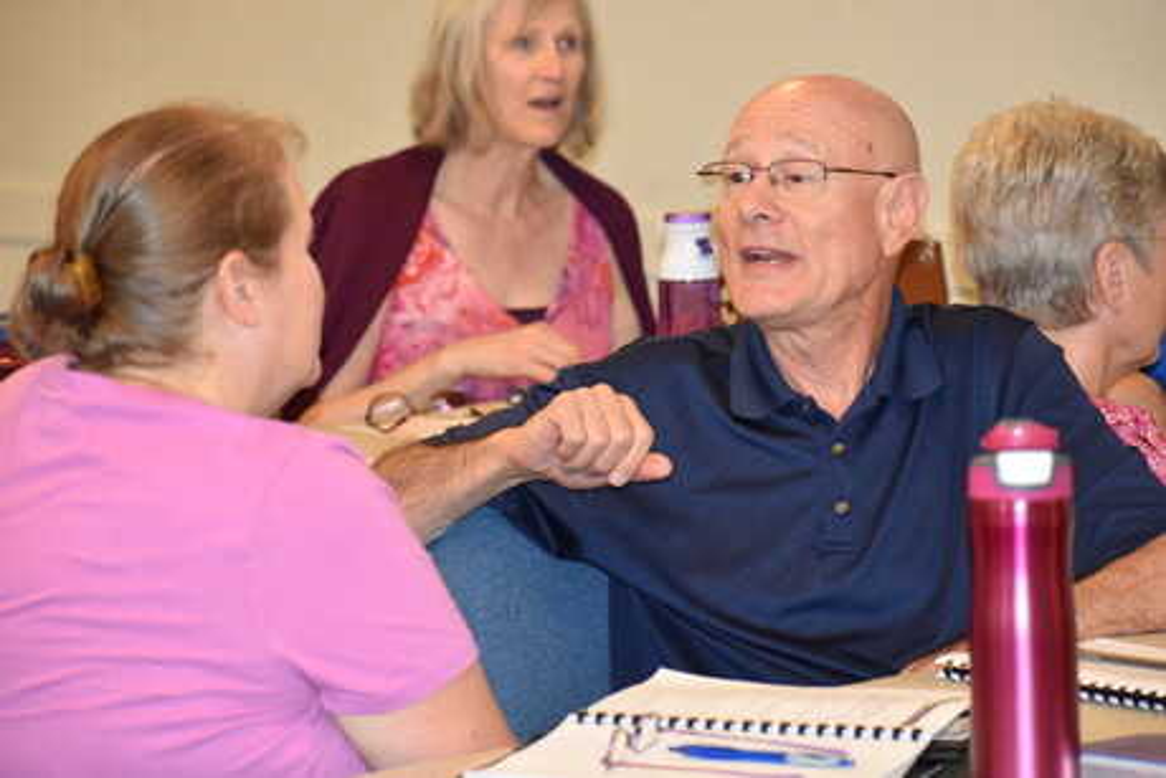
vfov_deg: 8.2
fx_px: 5443
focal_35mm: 168
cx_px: 583
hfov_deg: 12.2
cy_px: 389
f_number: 4.8
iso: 1250
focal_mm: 112
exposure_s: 1/60
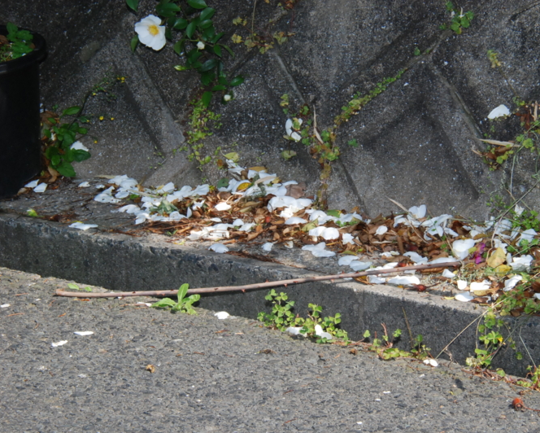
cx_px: 324
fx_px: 2335
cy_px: 216
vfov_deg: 10.6
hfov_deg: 13.2
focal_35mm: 146
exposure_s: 1/200
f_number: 20
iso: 800
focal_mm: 86
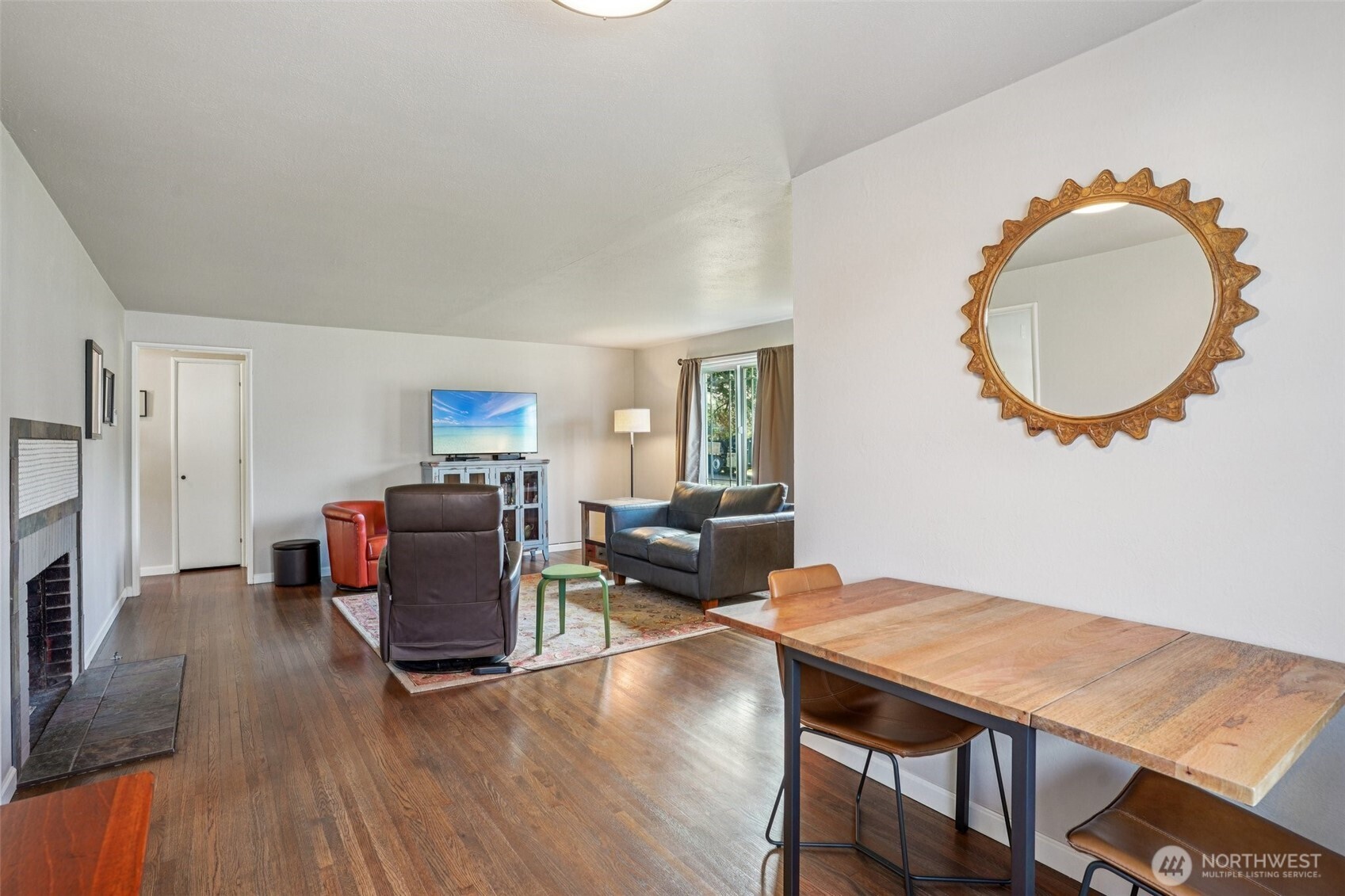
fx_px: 635
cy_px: 448
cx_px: 672
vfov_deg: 70.4
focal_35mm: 17
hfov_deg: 93.3
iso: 400
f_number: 8
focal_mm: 17
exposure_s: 1/10
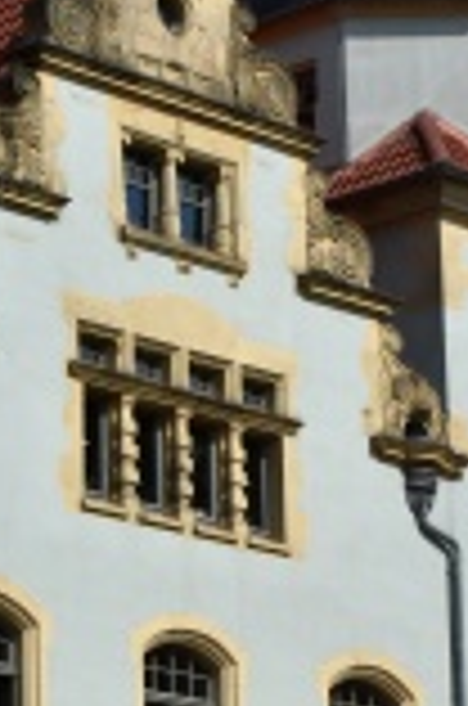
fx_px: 3486
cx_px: 169
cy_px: 357
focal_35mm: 178
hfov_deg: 7.7
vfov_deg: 11.6
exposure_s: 1/8000
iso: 800
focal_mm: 42
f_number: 9
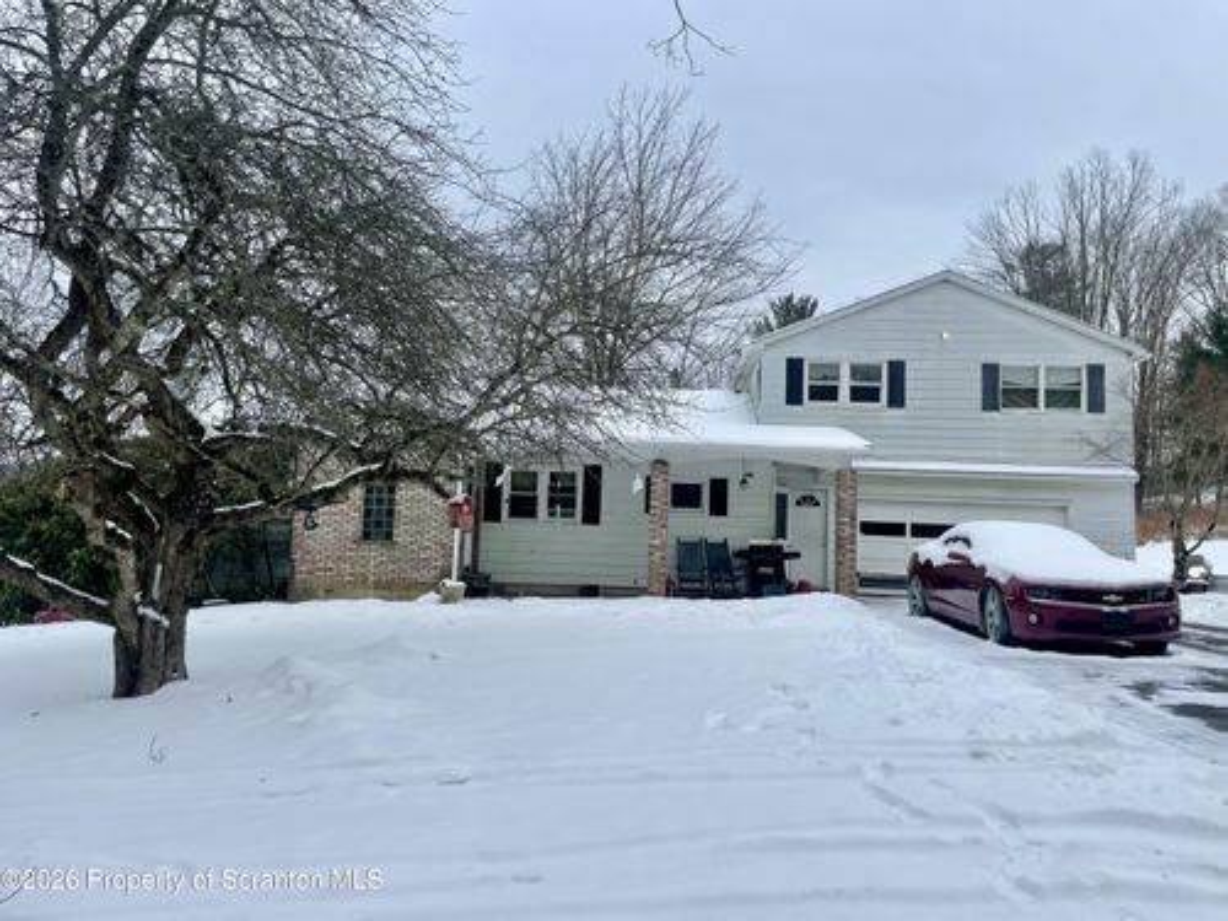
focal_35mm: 26
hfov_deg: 67.3
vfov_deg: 53.1
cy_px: 460
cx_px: 614
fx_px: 922
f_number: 1.6
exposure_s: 1/1366
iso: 32
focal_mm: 4.2
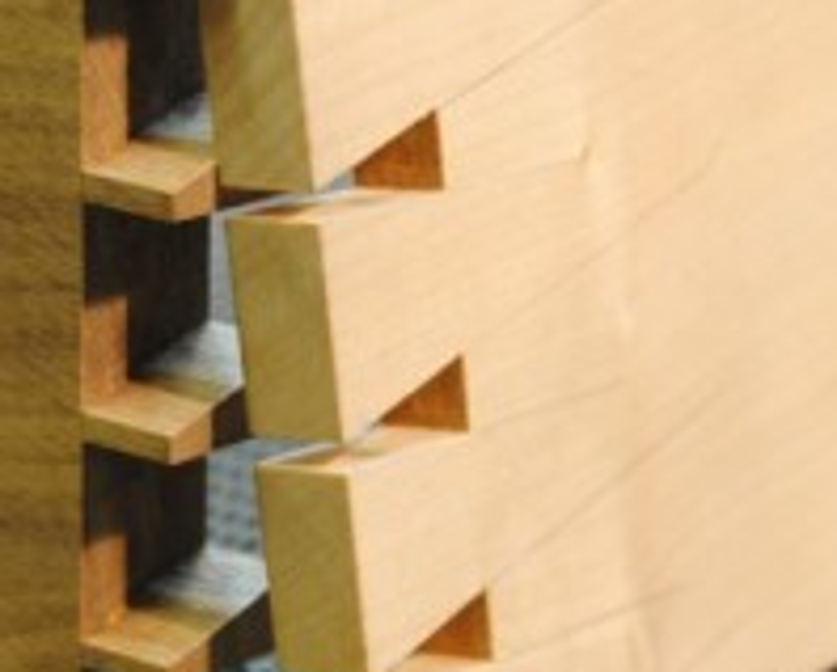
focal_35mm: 170
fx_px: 4217
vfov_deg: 9.1
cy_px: 465
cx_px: 313
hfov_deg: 11.3
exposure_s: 1/13
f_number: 5
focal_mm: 40
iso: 400
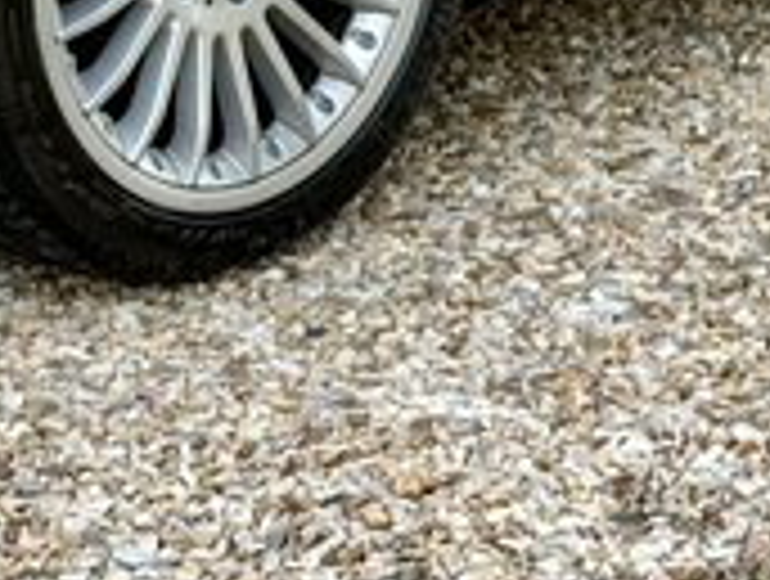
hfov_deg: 8.8
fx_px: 4993
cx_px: 324
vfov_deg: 6.6
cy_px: -225
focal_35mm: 224
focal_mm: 6.76
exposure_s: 1/268
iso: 64
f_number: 1.78
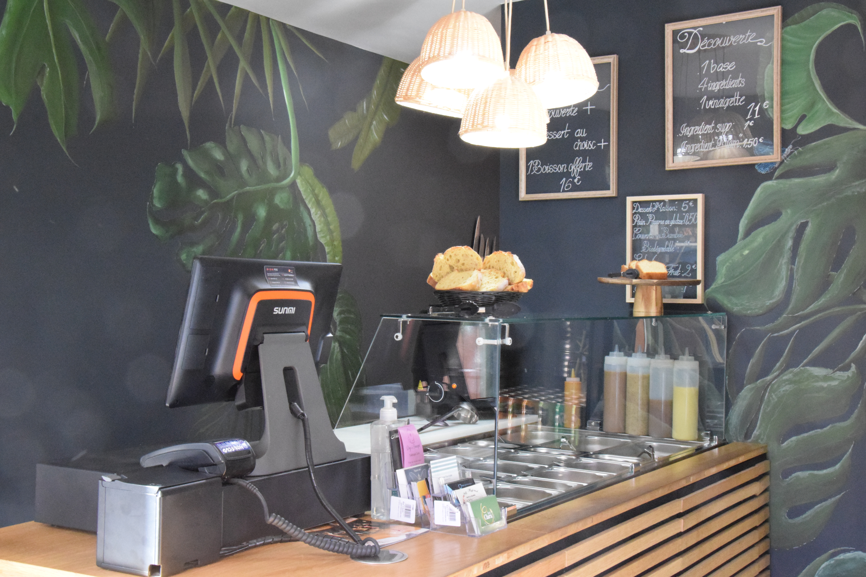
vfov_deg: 29.9
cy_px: 288
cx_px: 433
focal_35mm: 45
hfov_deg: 43.6
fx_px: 1082
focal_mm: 30
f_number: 14
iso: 7200
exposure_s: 1/50
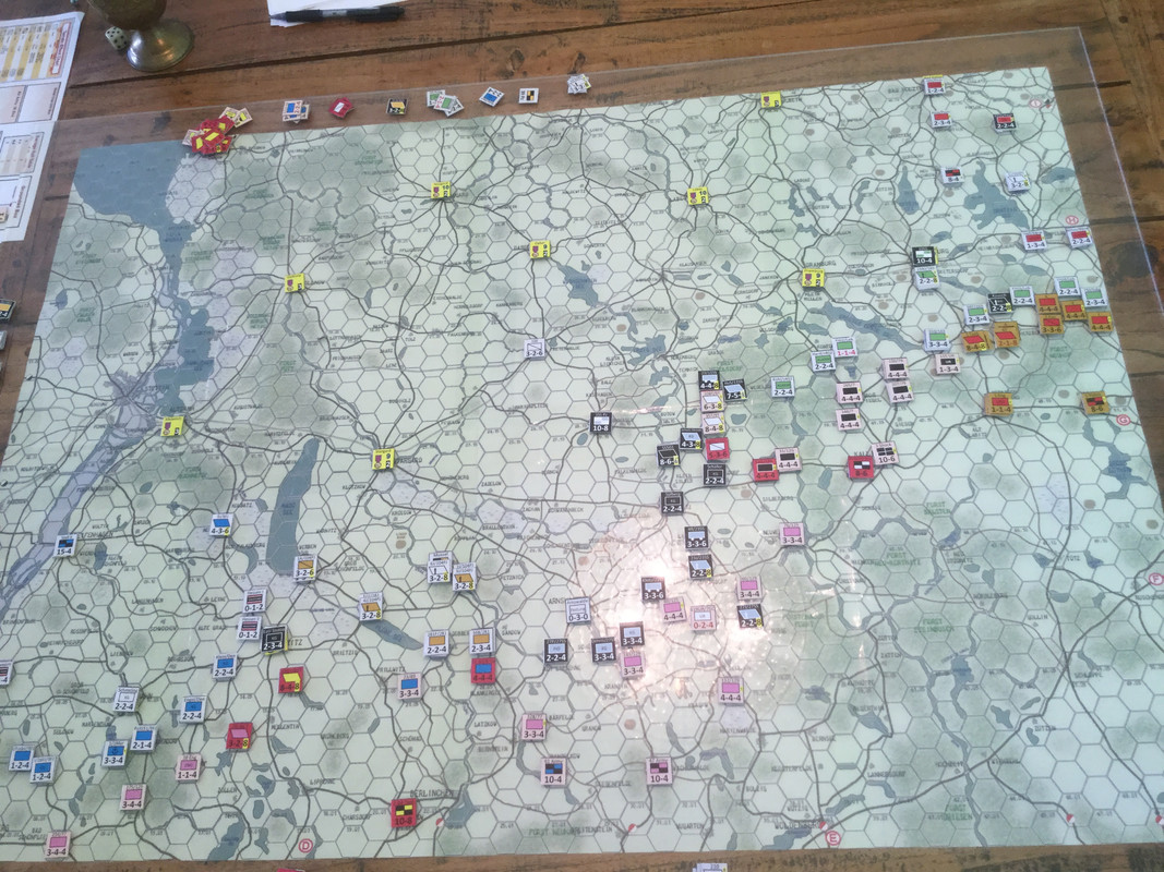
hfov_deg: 58.4
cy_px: 436
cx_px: 582
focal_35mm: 31
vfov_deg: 45.4
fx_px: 1042
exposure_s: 1/33
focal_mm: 3.3
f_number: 2.4
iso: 80
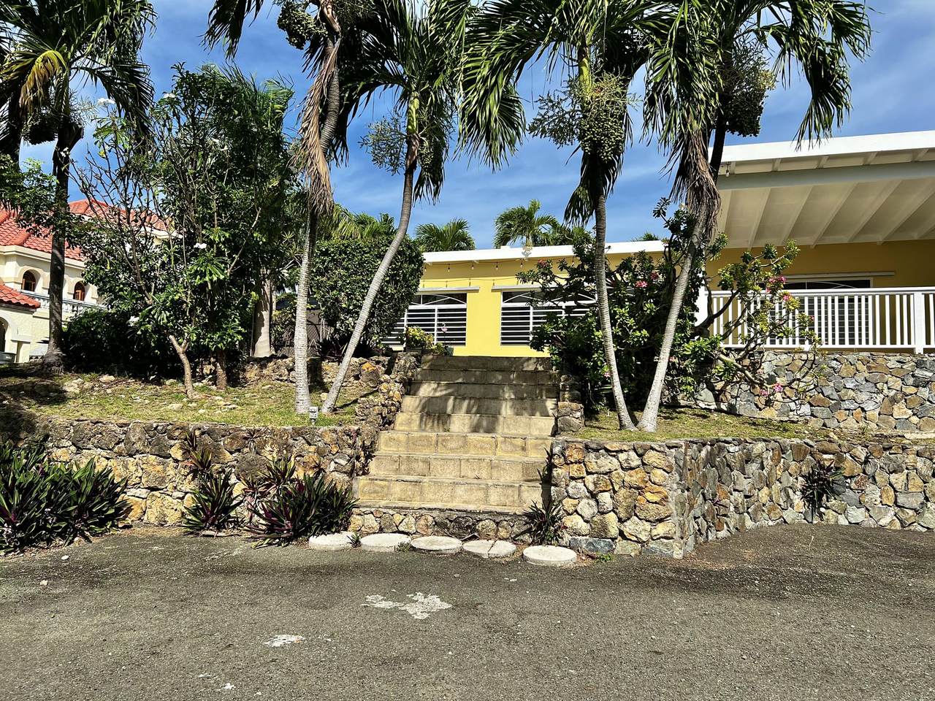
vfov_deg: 53.1
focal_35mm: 26
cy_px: 350
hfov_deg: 67.3
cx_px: 468
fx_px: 702
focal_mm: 5.7
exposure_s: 1/5319
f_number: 1.5
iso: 50
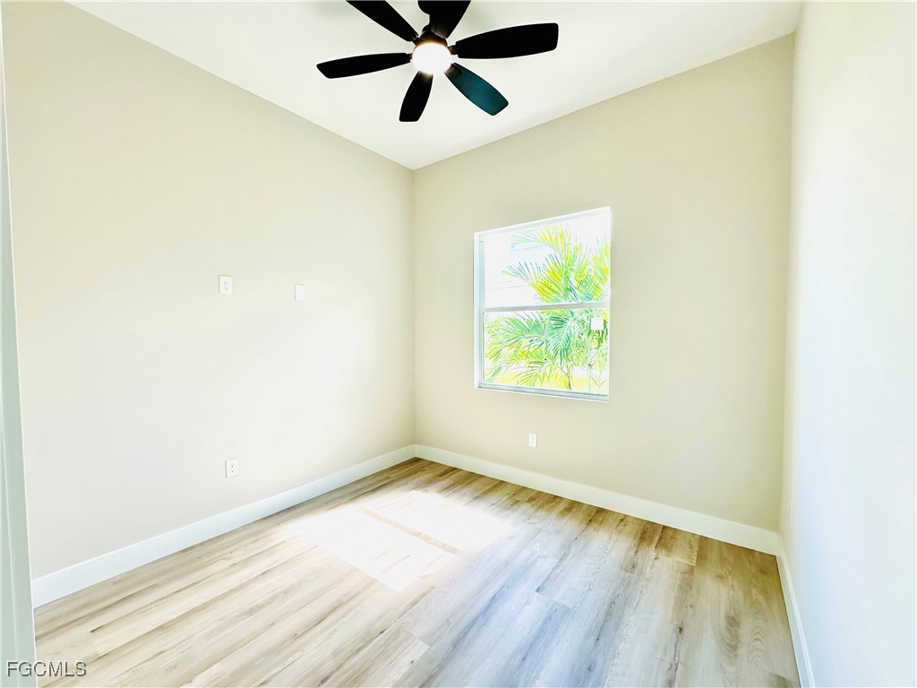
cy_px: 344
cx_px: 458
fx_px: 371
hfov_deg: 102.1
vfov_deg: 85.7
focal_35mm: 14
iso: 40
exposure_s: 1/219
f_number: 2.2
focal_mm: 2.22
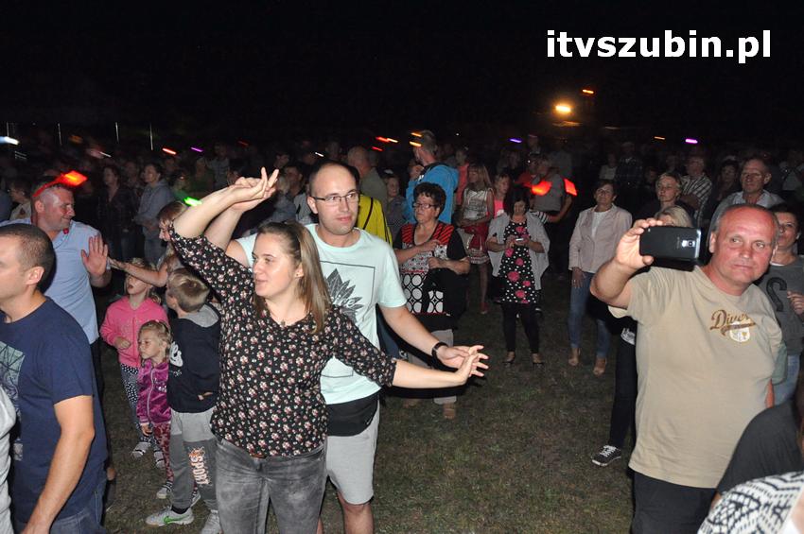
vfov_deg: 47.8
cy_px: 267
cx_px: 402
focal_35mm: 27
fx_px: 602
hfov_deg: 67.4
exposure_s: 1/60
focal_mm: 18
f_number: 5.6
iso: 3200
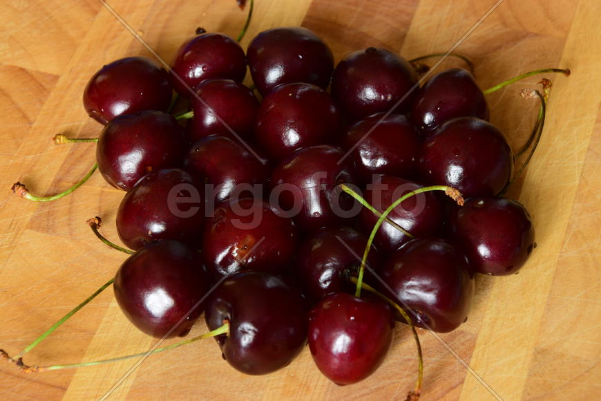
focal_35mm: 105
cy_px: 200
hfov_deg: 19.5
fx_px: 1753
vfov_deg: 13.0
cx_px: 300
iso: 100
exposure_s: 1.6
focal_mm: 70
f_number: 10
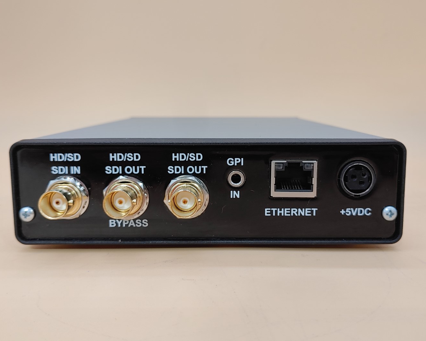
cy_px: 171
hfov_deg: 51.5
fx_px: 441
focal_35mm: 35
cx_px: 218
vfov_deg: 42.2
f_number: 1.8
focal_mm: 4.36
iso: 100
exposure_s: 1/61
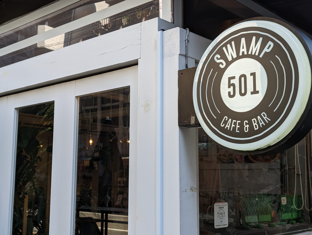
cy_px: 118
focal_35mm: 48
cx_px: 156
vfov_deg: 30.3
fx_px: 433
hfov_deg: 39.6
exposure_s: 1/298
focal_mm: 6.81
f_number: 1.85
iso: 49
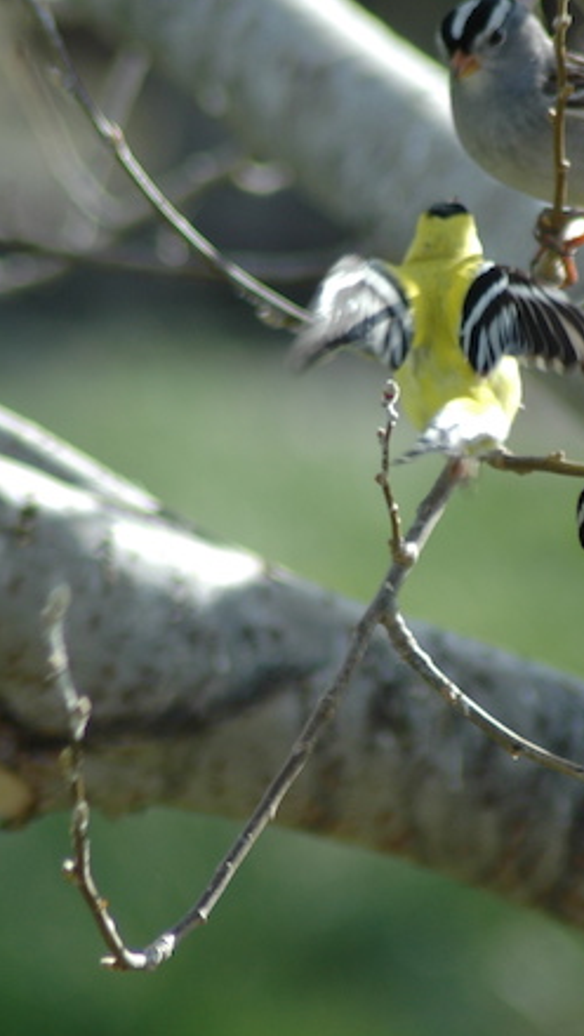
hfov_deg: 1.5
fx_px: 22347
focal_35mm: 813
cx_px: 346
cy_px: 446
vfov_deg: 2.7
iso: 200
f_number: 5.6
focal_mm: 300
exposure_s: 1/320
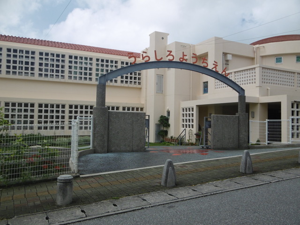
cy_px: 112
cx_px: 150
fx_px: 277
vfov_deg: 44.2
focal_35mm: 32
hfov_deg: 56.8
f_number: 8.8
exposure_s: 1/320
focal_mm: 5.8
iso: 100
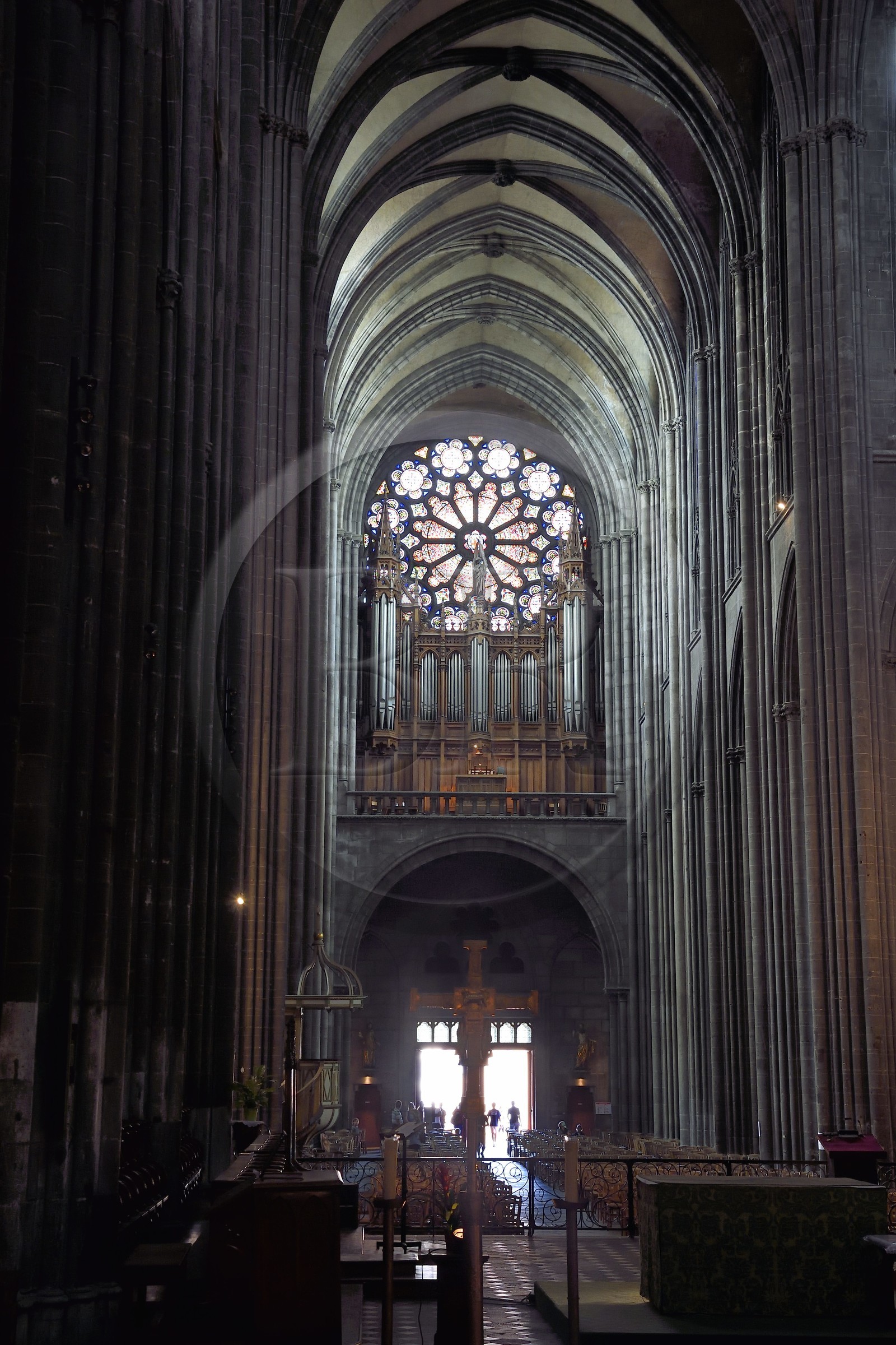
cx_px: 448
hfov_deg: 28.1
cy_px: 672
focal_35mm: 48
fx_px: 1792
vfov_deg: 41.1
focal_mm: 48
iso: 1600
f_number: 9
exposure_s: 1/20
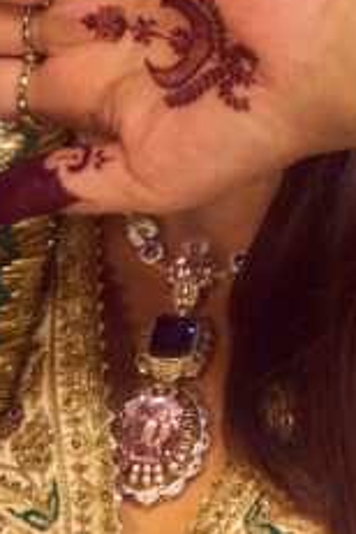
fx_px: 7742
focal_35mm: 522
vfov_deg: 3.9
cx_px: 172
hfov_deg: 2.6
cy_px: 113
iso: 400
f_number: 2.8
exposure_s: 1/60
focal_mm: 118
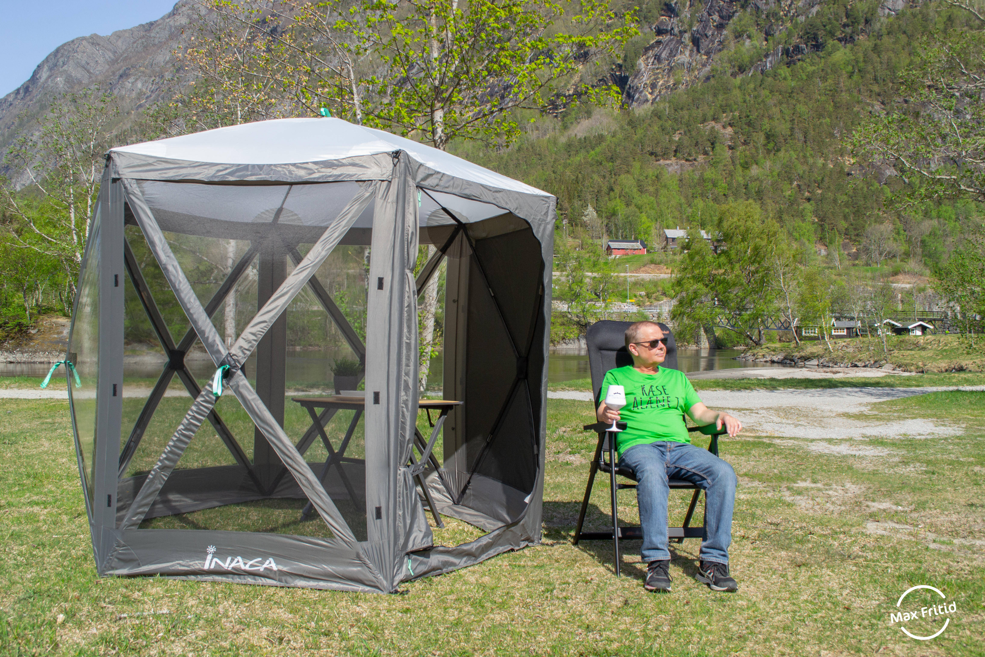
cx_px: 492
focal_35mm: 33
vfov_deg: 40.0
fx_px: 903
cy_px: 328
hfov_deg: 57.2
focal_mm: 22
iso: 200
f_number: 9
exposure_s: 1/320
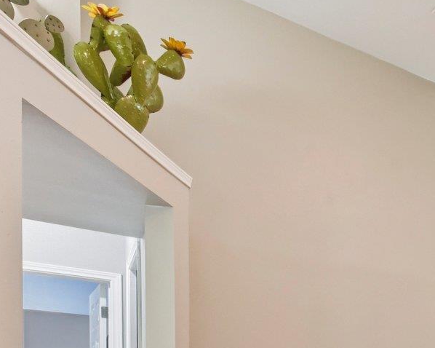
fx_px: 579
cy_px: 431
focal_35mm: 45
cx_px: 682
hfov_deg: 26.6
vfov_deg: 28.5
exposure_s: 1/15
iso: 1100
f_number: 8
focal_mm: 14
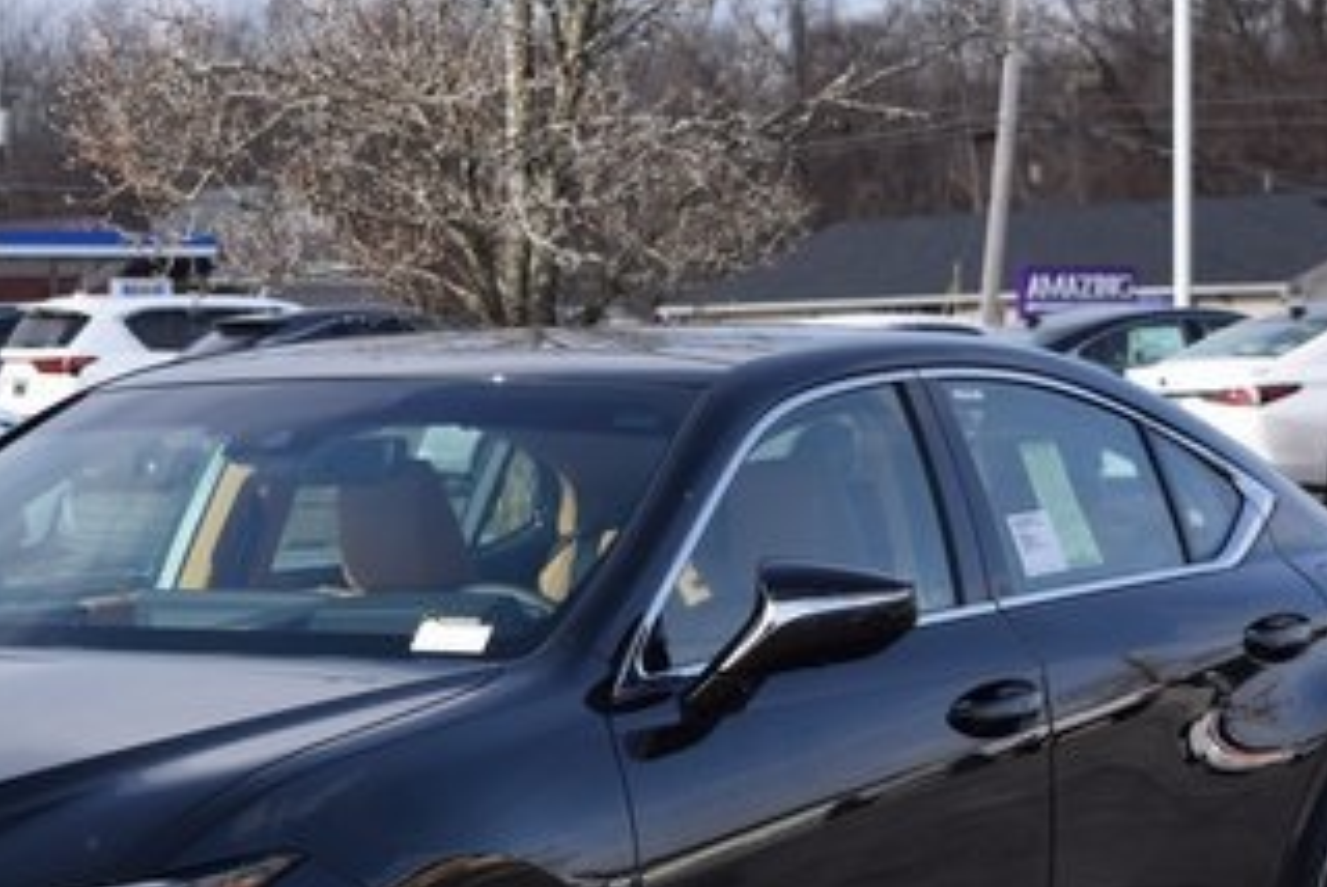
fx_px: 4649
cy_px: 653
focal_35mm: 126
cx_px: 315
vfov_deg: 10.9
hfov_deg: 16.2
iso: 400
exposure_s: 1/1250
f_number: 5.6
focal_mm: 42
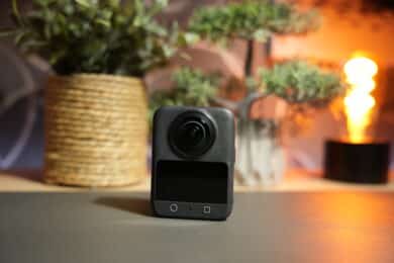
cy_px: 132
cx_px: 197
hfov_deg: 52.3
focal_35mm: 37
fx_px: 402
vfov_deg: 36.2
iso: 100
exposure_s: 1/40
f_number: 2.8
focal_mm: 36.7
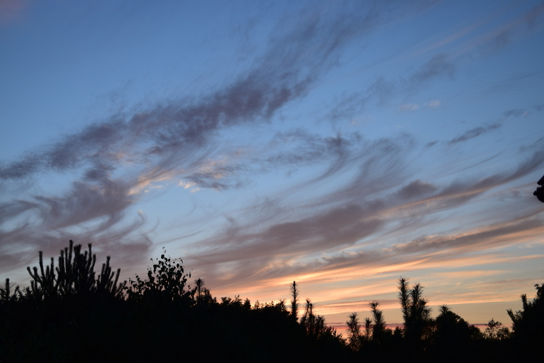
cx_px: 272
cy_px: 182
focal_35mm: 63
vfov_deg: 21.6
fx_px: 952
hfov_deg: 31.9
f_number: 6.3
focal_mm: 42
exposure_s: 1/250
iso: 200
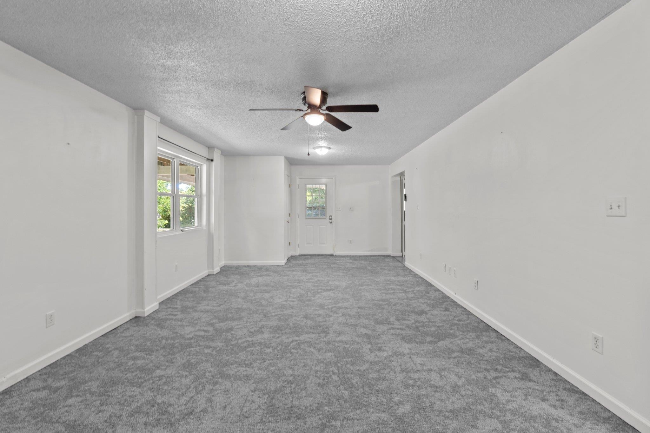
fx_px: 271
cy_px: 216
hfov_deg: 100.4
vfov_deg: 77.3
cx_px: 325
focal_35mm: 15
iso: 100
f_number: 8
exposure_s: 1
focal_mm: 10
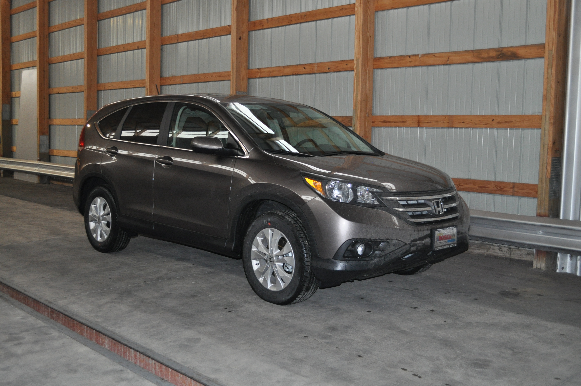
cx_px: 290
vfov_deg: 34.1
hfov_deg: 49.6
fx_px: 629
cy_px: 193
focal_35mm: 39
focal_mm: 26
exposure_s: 1/60
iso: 800
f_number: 4.2
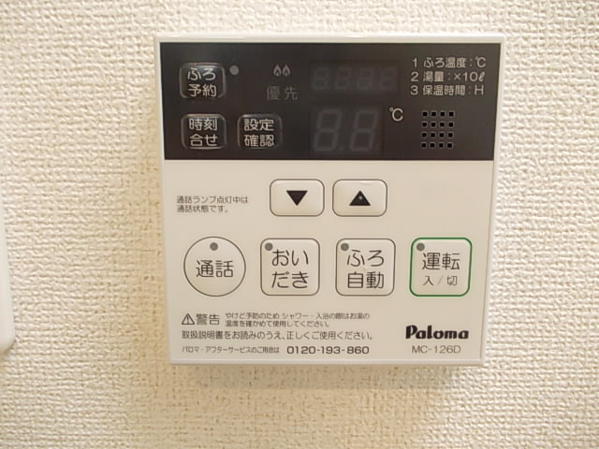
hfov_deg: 63.4
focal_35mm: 28
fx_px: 485
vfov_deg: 49.7
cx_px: 300
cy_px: 224
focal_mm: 4
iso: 200
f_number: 2.7
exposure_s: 1/40
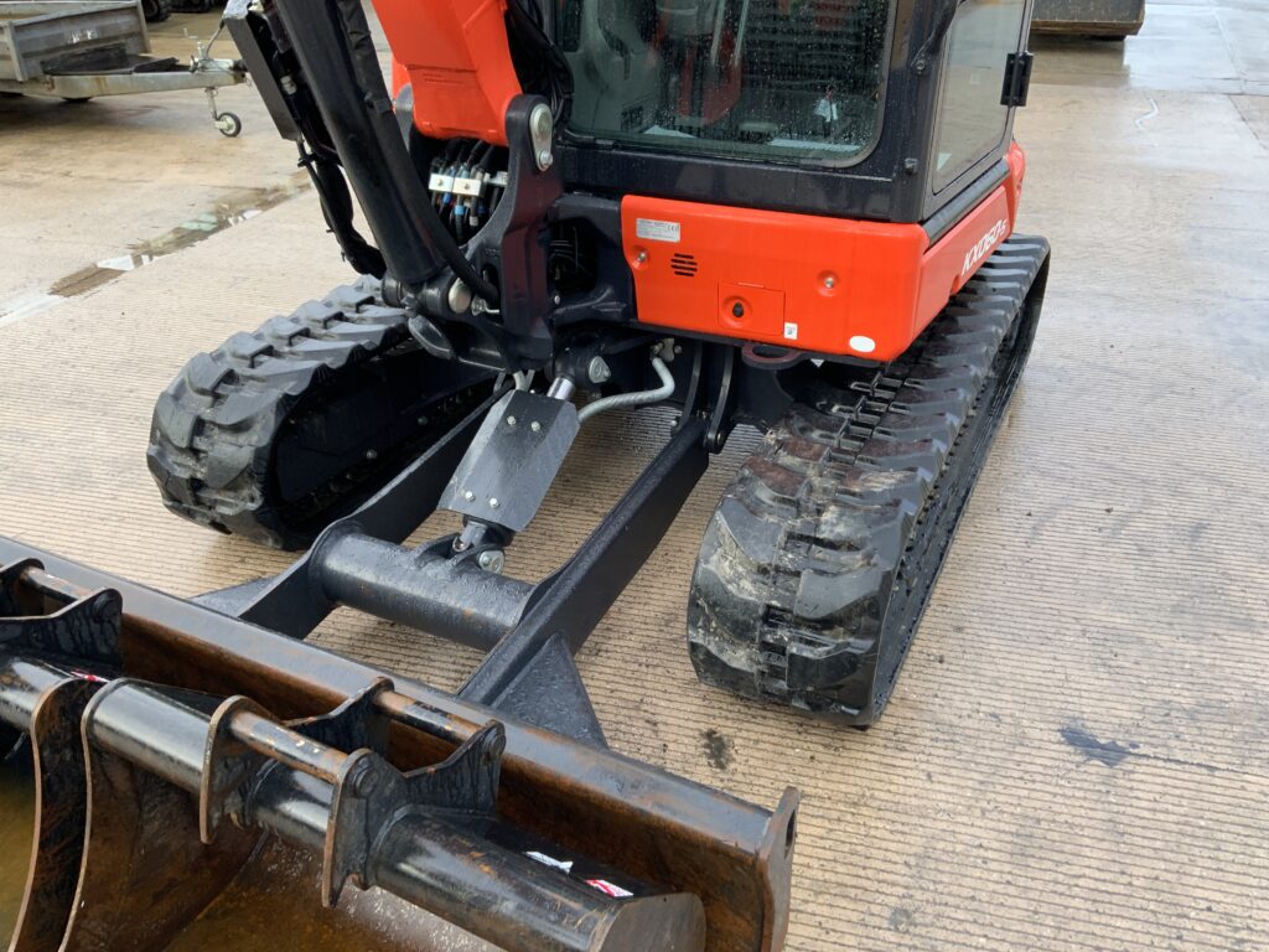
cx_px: 634
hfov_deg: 61.7
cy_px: 476
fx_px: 1063
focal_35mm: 29
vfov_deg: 48.2
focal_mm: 3
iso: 32
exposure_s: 1/122
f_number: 1.8
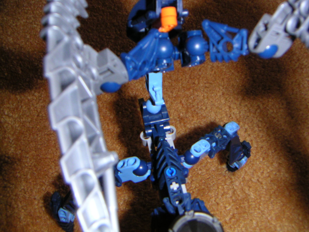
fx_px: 348
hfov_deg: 47.9
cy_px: 116
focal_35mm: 39
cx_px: 154
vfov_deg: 36.8
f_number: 6.7
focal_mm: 5.1
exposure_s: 1/45
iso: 200
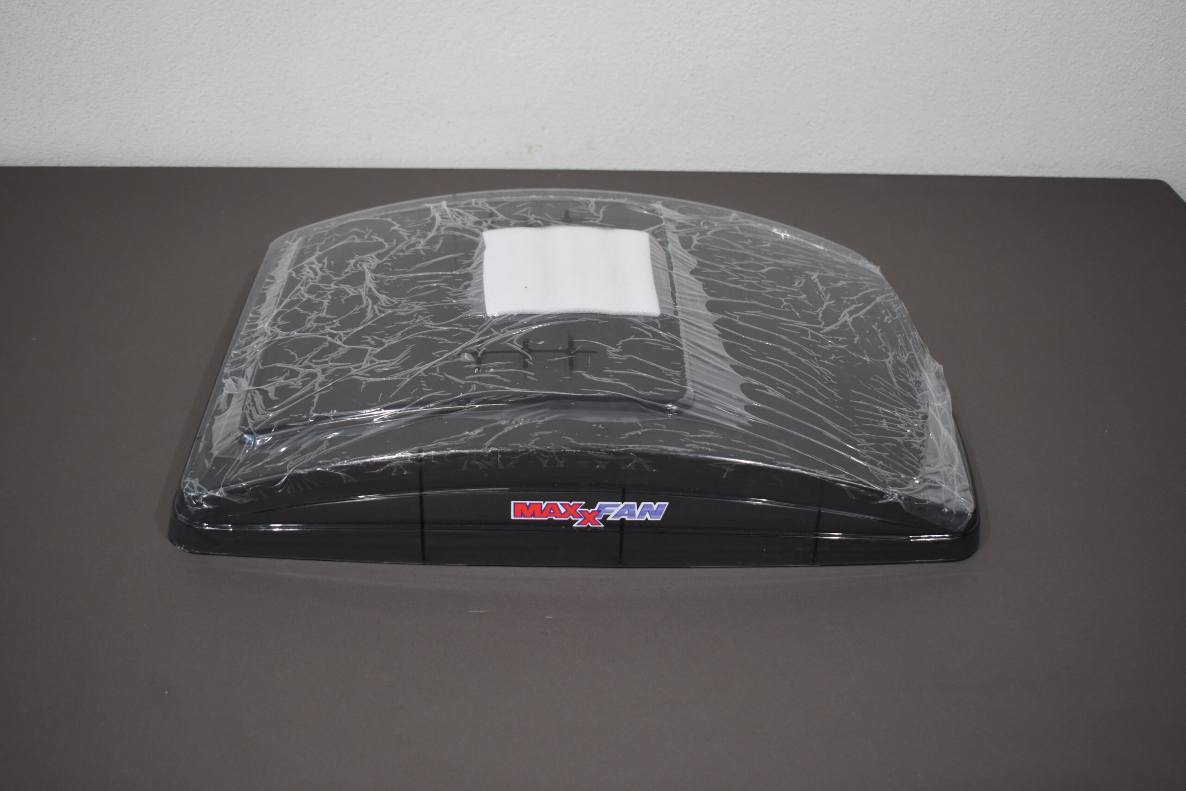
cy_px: 396
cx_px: 593
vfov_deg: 34.2
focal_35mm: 39
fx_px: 1285
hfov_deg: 49.6
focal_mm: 26
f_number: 4
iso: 800
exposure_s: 1/250
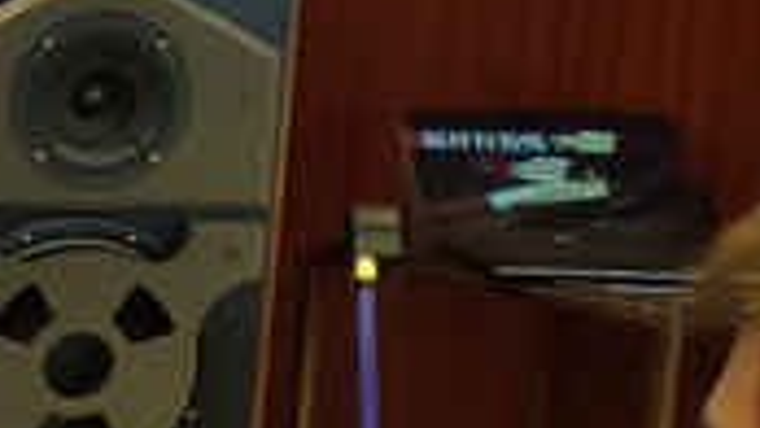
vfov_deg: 9.0
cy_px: 231
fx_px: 2721
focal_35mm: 135
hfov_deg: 10.9
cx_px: -1472
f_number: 1.8
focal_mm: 4.22
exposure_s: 1/50
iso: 759
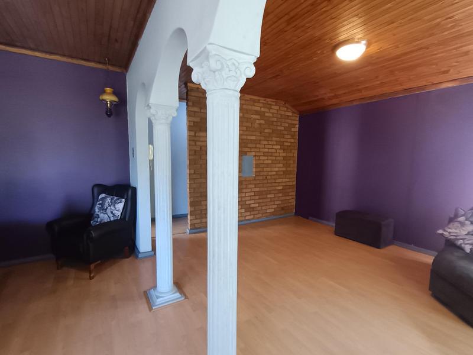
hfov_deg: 91.0
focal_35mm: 17
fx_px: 232
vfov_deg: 74.7
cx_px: 236
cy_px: 178
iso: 871
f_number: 2.2
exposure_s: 1/33.3
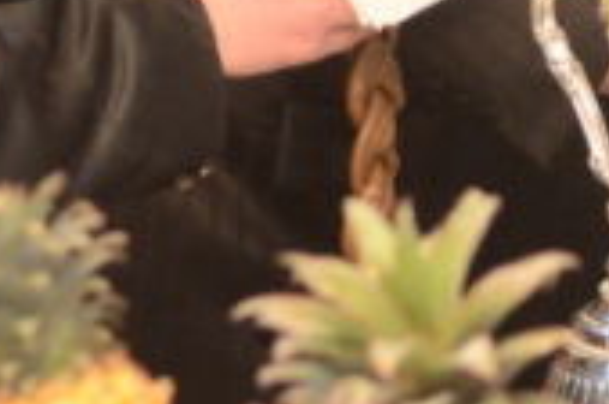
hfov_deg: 7.5
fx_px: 4593
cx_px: 699
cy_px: -390
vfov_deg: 5.0
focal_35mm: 272
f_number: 3.2
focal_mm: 30
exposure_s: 1/80
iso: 1250
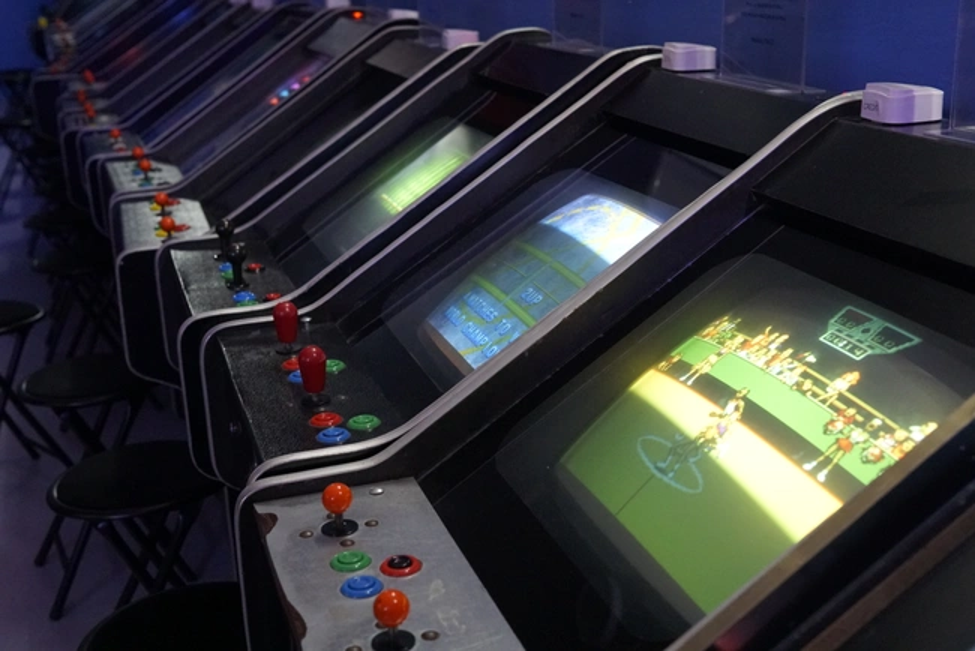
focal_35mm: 45
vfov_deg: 29.9
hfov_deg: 43.6
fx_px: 1219
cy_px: 326
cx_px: 488
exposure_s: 1/160
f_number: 4
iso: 6400
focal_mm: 30
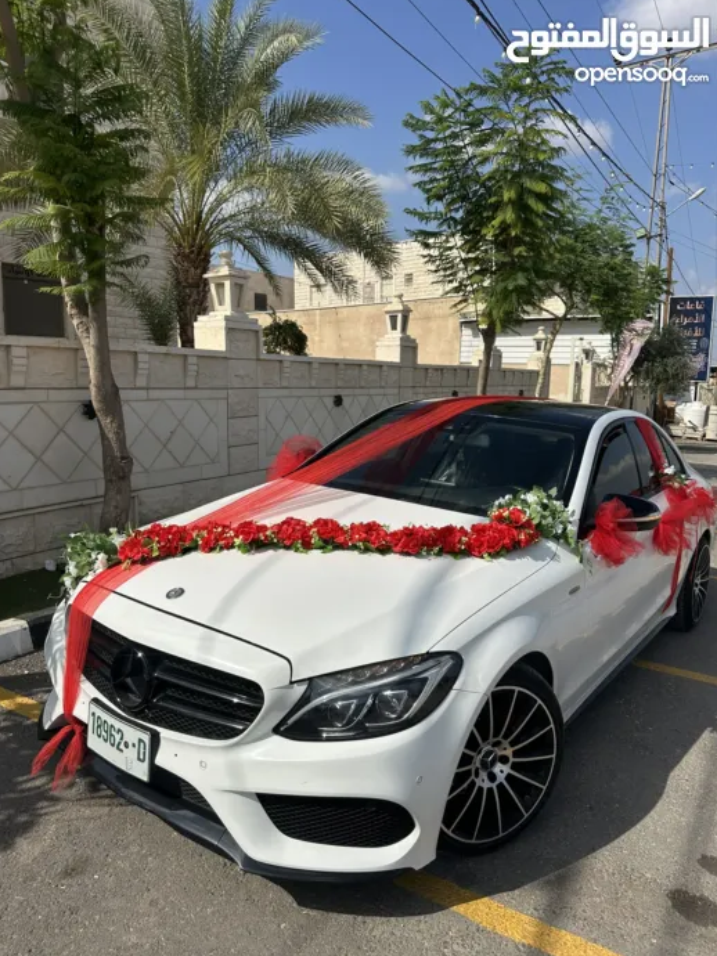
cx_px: 368
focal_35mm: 25
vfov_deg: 69.4
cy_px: 483
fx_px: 691
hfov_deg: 54.9
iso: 80
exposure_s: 1/9709
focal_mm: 6.86
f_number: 1.78
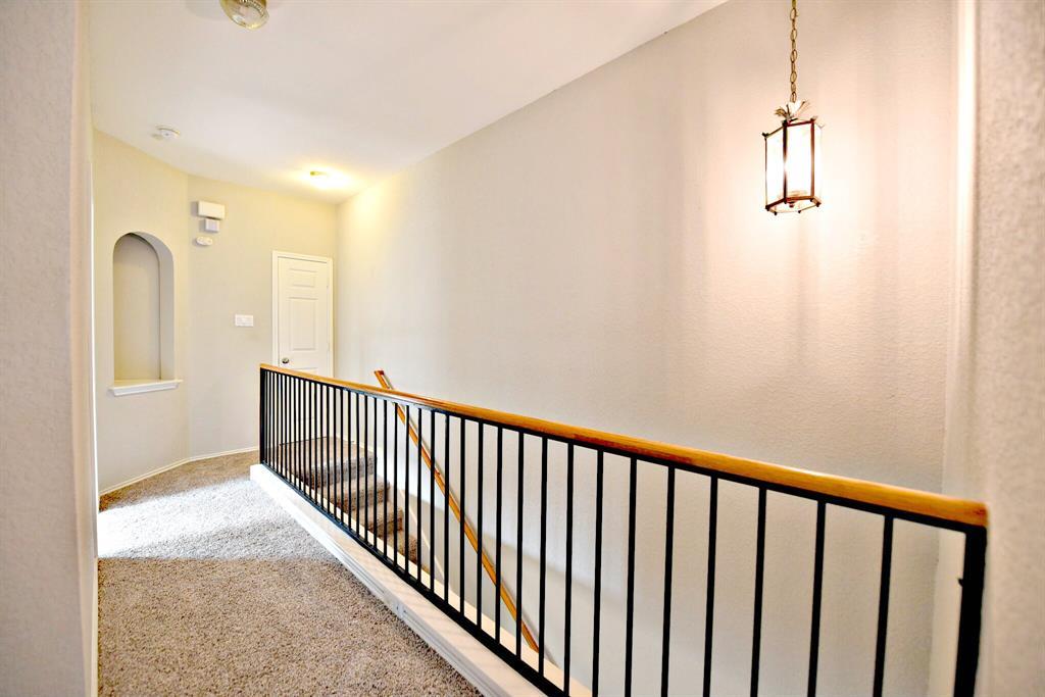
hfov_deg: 104.2
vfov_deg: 81.2
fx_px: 406
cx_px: 522
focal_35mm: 14
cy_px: 348
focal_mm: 14
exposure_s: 1/60
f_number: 3.5
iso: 800
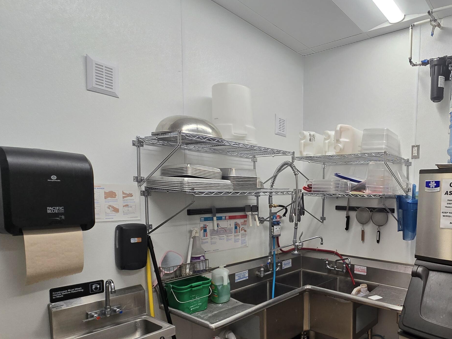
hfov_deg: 71.4
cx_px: 359
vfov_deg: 62.1
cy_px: 222
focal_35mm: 21
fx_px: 274
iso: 80
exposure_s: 1/50.3
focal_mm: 2.2
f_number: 2.2
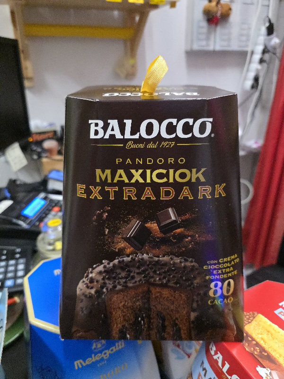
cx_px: 142
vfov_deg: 73.9
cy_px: 190
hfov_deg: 58.9
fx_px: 252
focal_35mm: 23
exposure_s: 1/101
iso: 1000
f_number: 1.7
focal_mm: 6.3
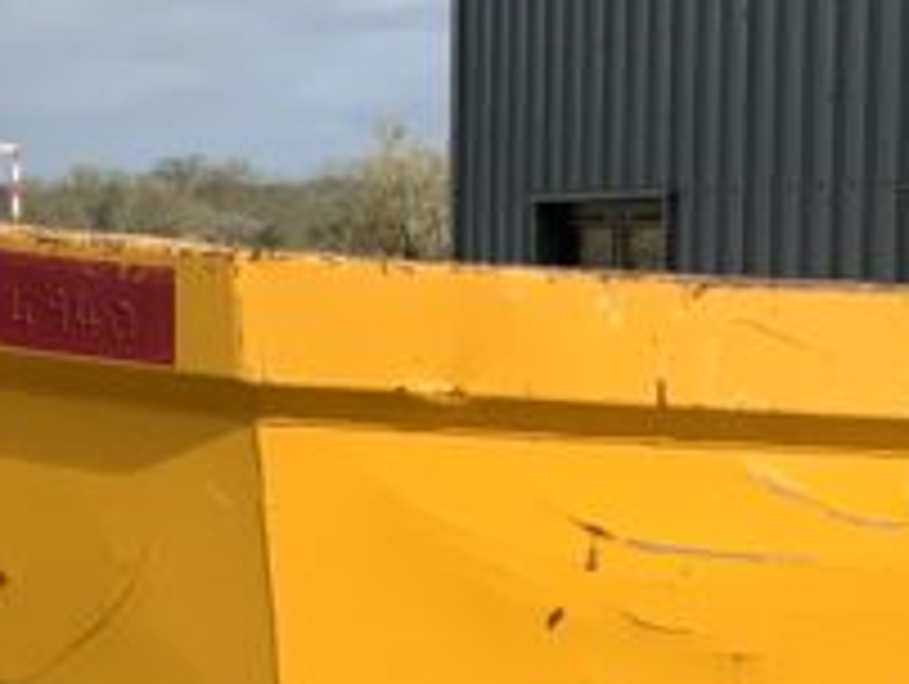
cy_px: 536
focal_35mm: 147
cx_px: -45
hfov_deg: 13.2
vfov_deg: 10.1
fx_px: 3865
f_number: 1.8
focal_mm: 3
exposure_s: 1/1730
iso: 16
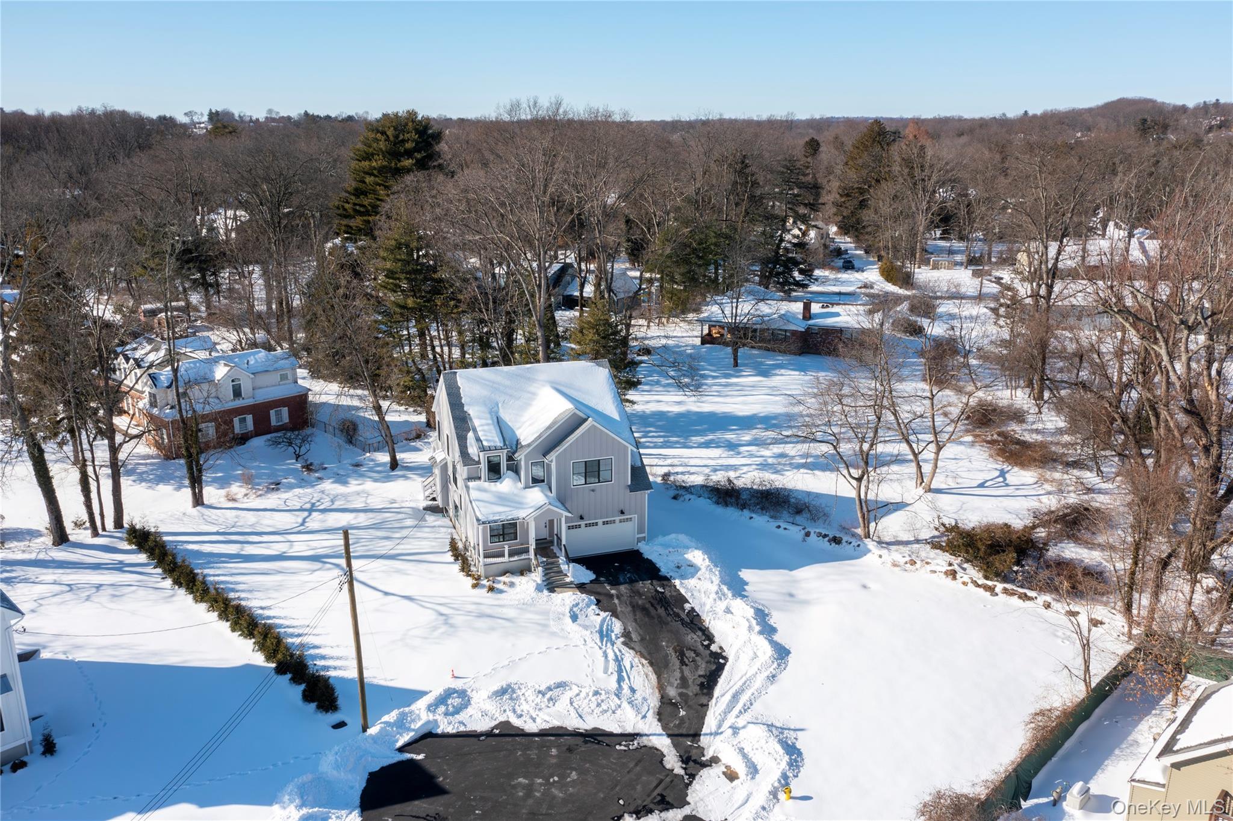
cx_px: 616
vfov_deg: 46.4
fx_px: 958
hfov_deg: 65.5
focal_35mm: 28
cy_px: 410
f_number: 6.3
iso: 100
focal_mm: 10.26
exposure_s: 1/640
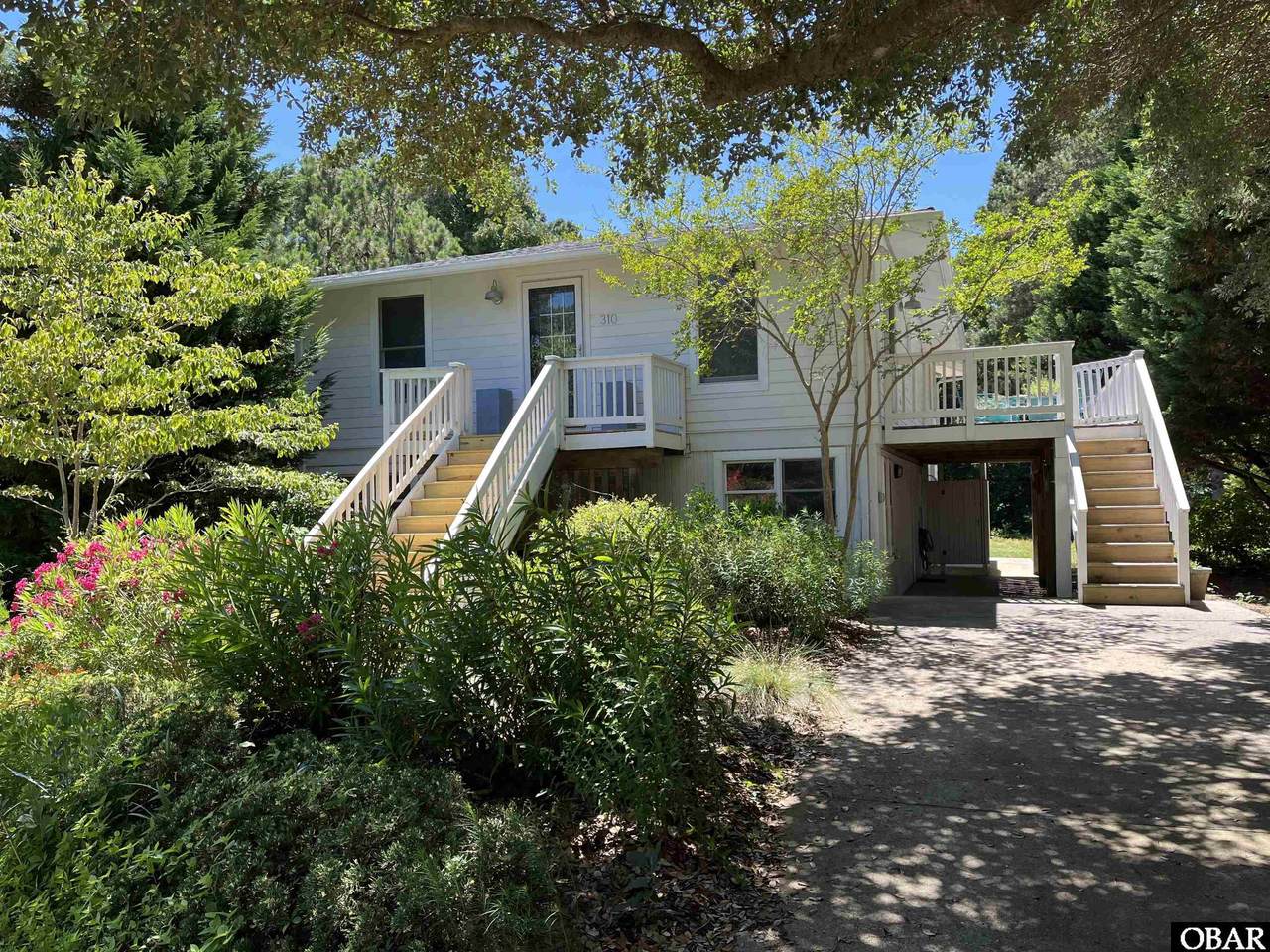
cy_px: 476
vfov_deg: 53.1
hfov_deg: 67.3
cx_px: 635
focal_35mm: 26
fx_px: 954
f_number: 1.6
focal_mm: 5.1
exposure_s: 1/684
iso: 50
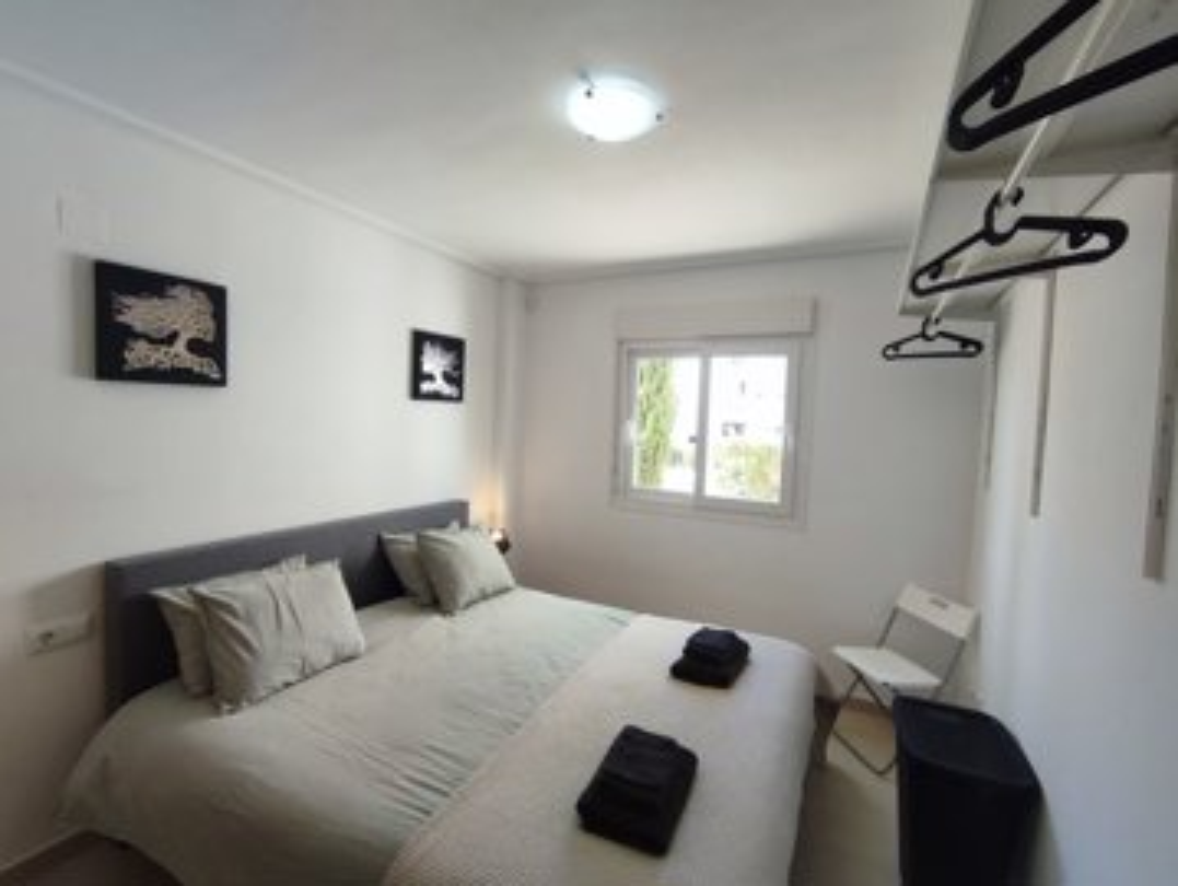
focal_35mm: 16
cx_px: 589
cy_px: 443
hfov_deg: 94.4
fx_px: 545
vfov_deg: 78.2
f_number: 2.2
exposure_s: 1/100
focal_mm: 1.65
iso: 77
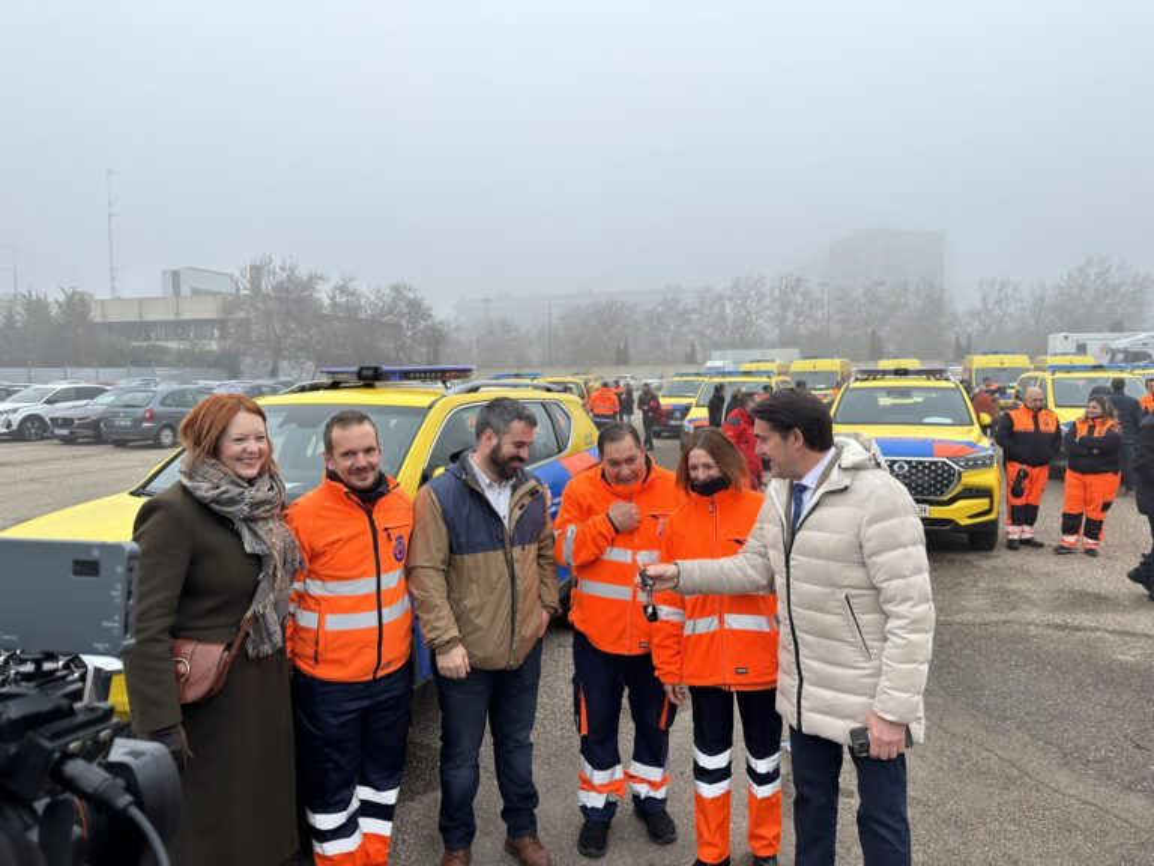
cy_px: 433
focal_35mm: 24
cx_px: 577
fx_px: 800
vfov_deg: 56.8
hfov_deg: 71.6
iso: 80
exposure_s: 1/1157
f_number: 1.78
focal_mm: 6.86
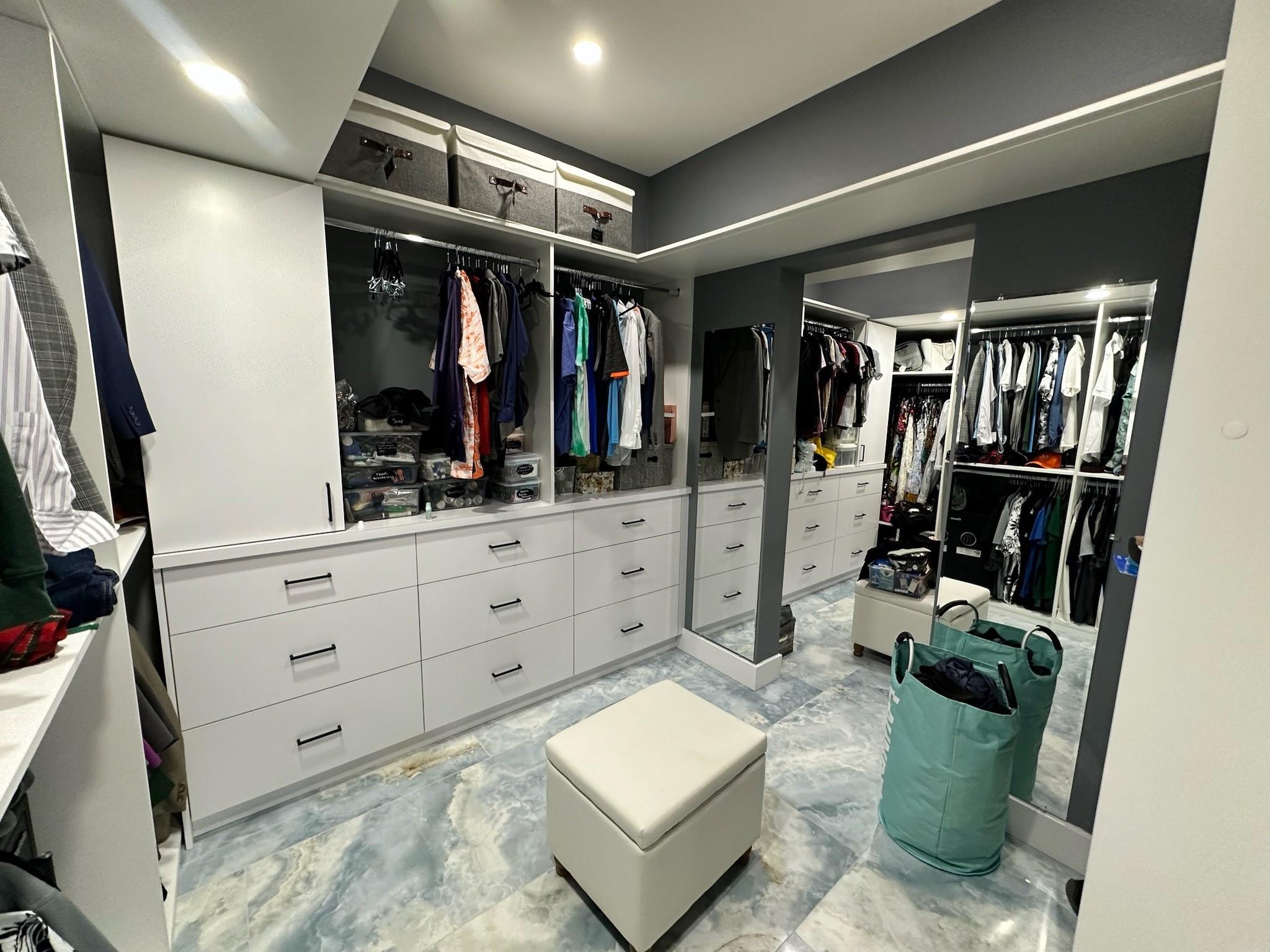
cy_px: 476
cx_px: 635
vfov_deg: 85.7
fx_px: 514
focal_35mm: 14
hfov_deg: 102.1
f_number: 2.2
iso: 200
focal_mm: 2.22
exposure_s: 1/60
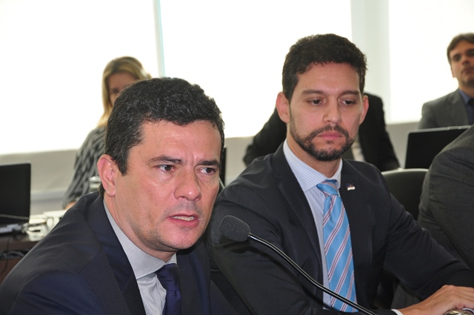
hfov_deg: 21.9
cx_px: 237
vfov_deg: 14.7
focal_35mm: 93
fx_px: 1223
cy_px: 158
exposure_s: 1/80
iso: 250
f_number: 5.3
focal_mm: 62
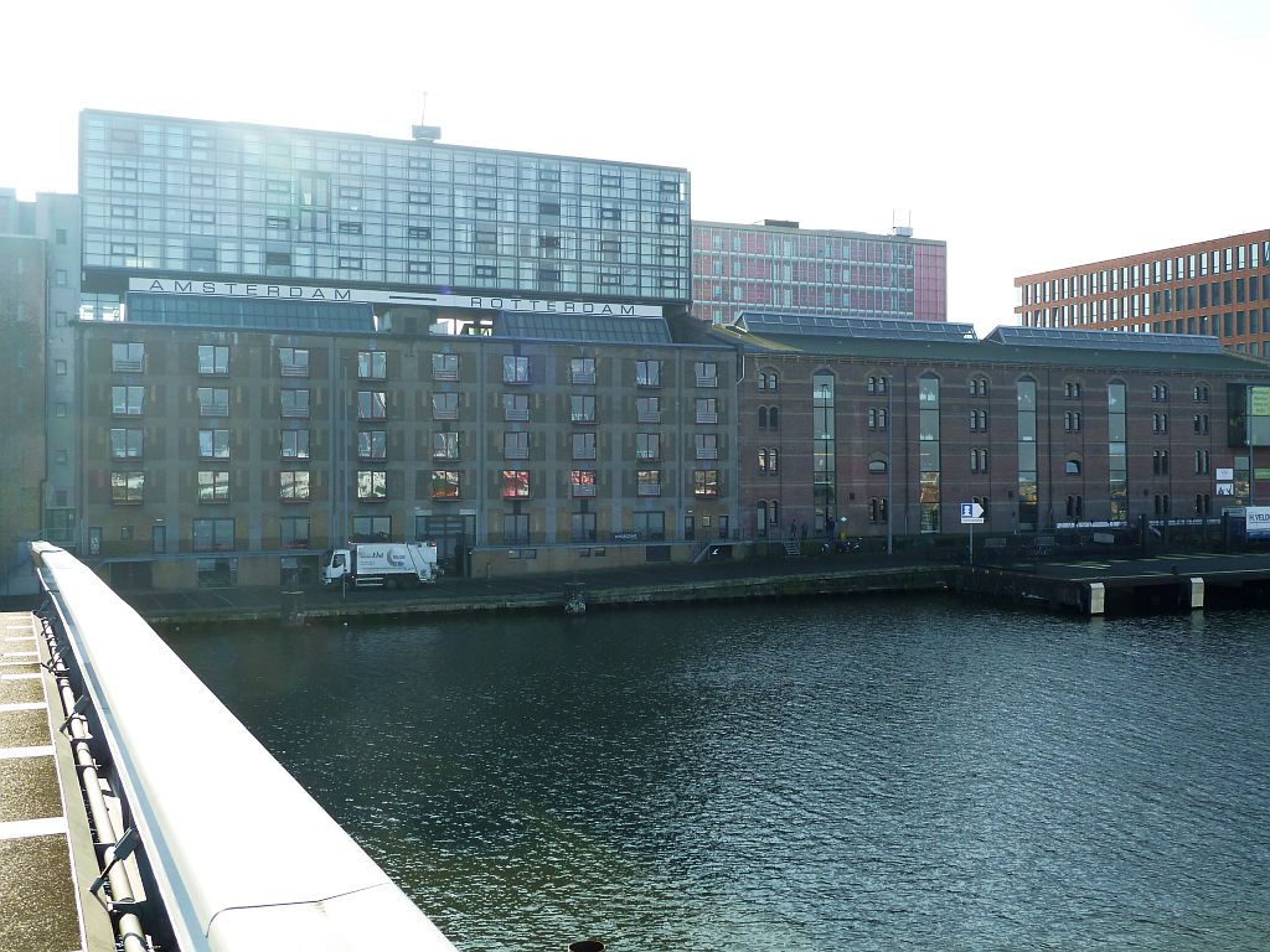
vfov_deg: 40.7
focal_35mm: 35
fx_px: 1284
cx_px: 635
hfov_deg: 52.6
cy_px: 476
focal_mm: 5.7
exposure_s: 1/200
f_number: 4
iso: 80
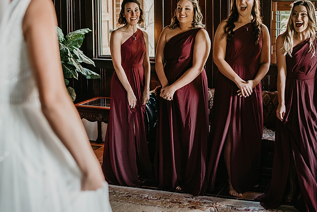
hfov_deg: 31.9
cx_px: 176
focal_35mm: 63
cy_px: 74
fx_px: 555
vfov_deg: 21.5
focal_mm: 35
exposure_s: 1/160
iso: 640
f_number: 1.8
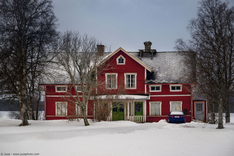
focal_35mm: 96
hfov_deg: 21.2
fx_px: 624
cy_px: 78
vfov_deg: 14.3
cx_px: 117
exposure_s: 1/80
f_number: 6.3
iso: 100
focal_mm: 96
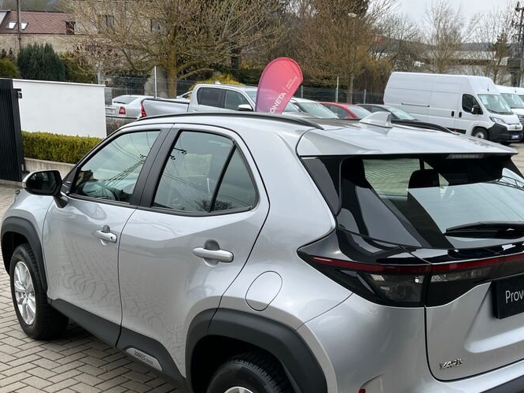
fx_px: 605
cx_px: 310
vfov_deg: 35.4
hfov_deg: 46.6
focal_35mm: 40
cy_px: 280
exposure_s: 1/1580
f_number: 1.6
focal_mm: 5.1
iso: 50
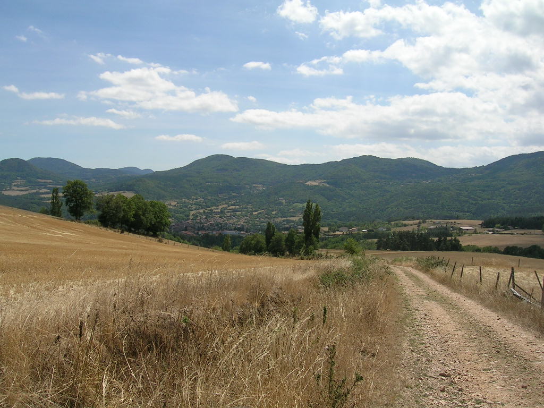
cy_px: 204
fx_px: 550
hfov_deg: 52.6
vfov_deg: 40.7
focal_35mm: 35
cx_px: 272
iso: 50
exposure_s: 1/678
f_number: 4.8
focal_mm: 5.4
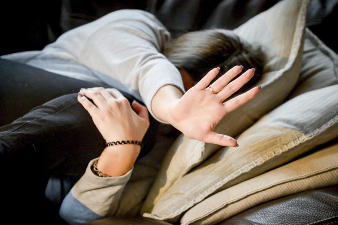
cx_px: 169
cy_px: 112
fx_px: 1689
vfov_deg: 7.6
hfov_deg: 11.4
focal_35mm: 180
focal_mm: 180
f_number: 2.8
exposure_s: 1/400
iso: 3200
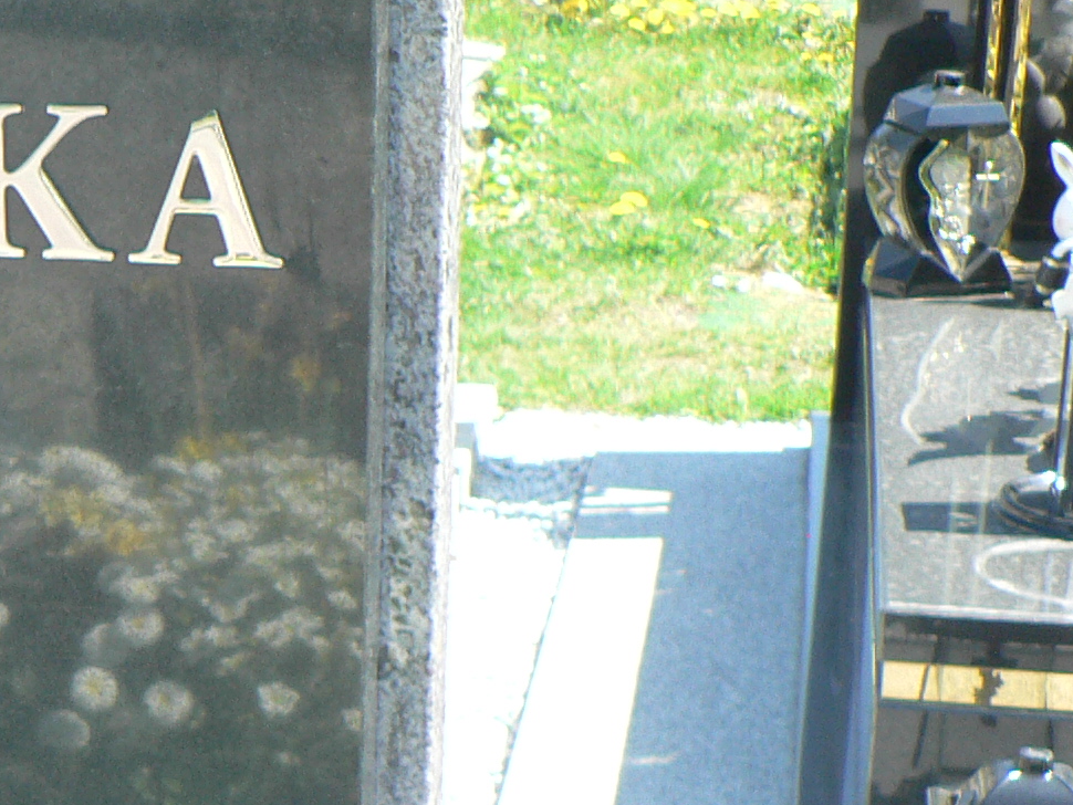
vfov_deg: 15.4
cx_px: -292
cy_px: 697
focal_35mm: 95
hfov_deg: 19.2
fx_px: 2945
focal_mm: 6
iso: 100
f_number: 2.8
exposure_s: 1/320
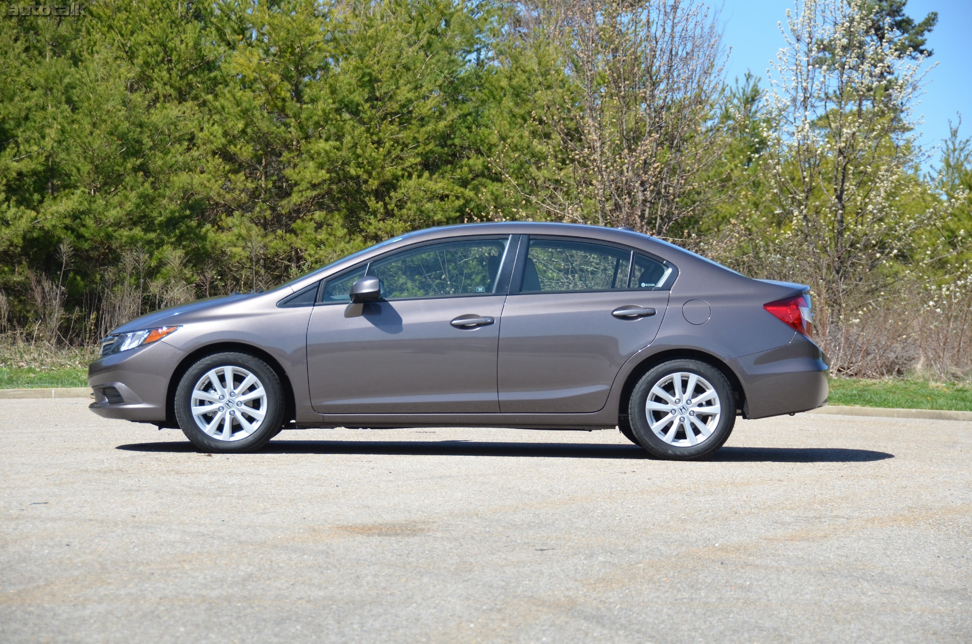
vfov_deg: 12.1
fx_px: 3031
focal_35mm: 112
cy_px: 322
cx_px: 486
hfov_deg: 18.2
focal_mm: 75
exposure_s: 1/1250
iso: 400
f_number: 5.3
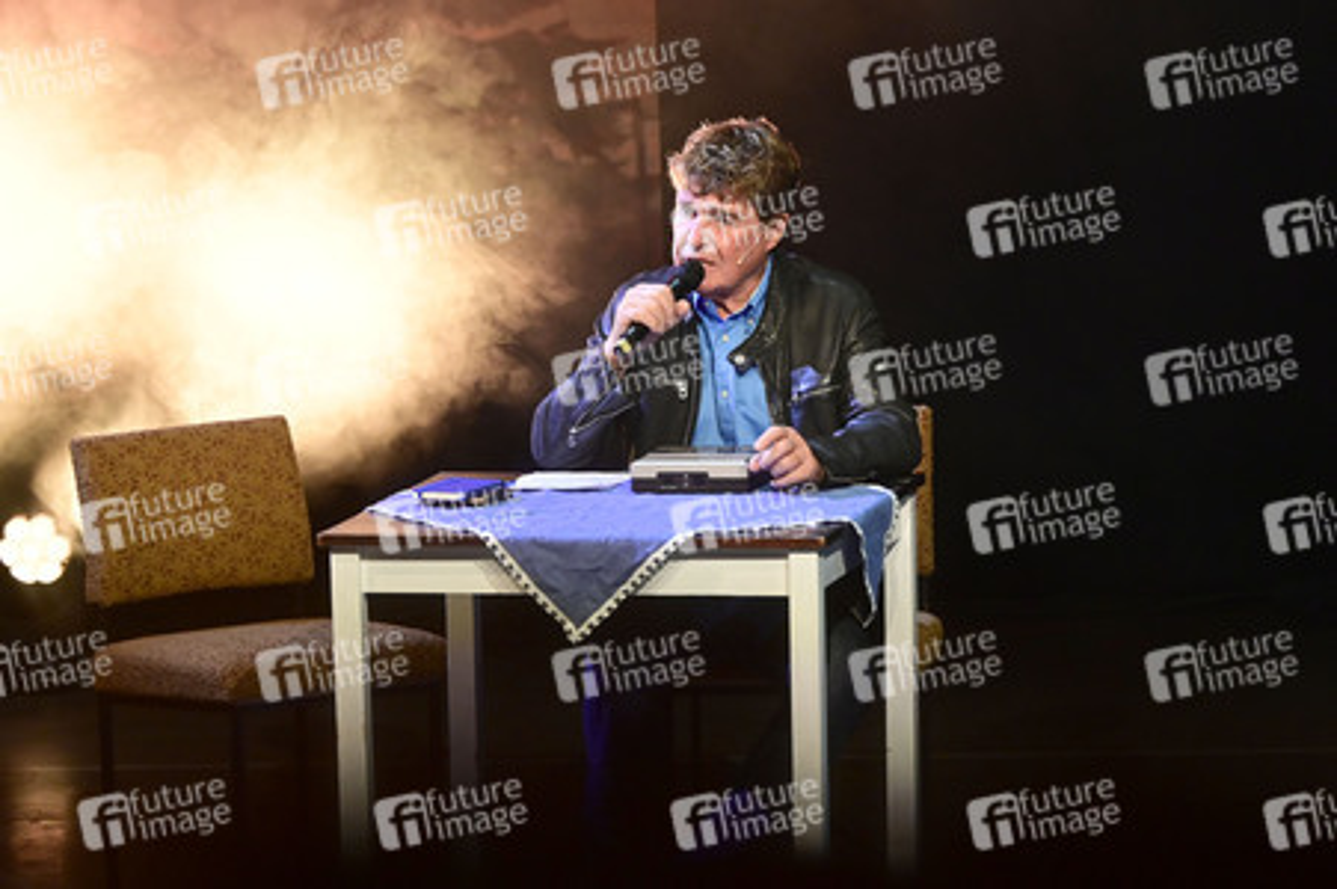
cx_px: 668
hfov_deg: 10.3
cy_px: 444
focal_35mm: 200
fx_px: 7422
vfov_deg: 6.9
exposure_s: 1/320
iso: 3200
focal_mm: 200
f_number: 4
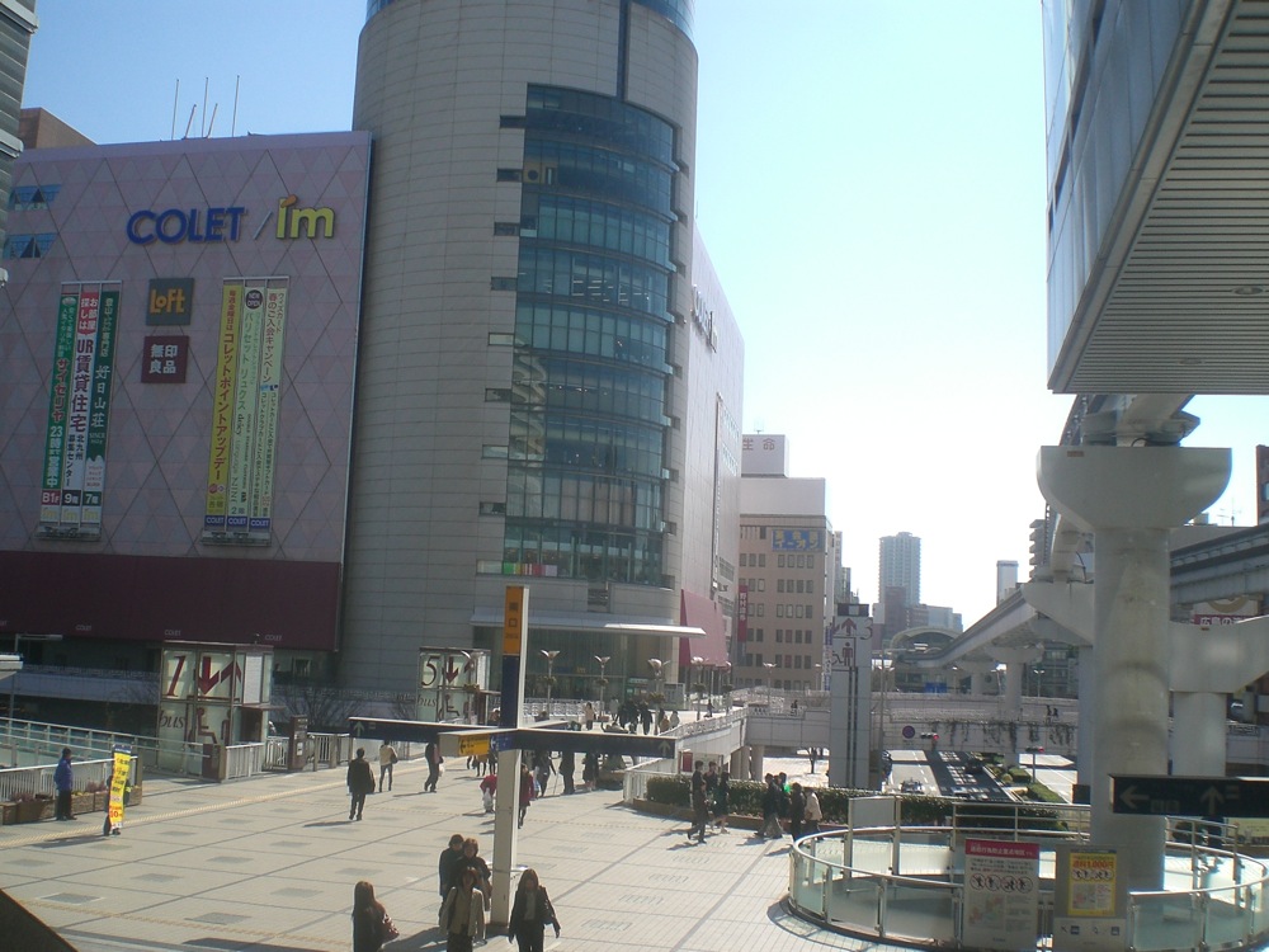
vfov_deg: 37.7
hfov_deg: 49.0
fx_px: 1393
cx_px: 634
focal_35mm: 38
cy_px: 476
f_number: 4.4
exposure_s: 1/400
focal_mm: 6.3
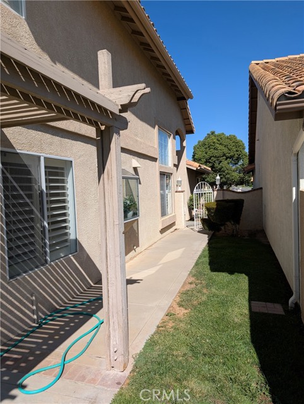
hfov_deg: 56.9
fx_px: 280
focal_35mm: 24
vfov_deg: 71.5
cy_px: 202
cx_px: 152
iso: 20
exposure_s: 1/1312
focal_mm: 6.9
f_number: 1.68
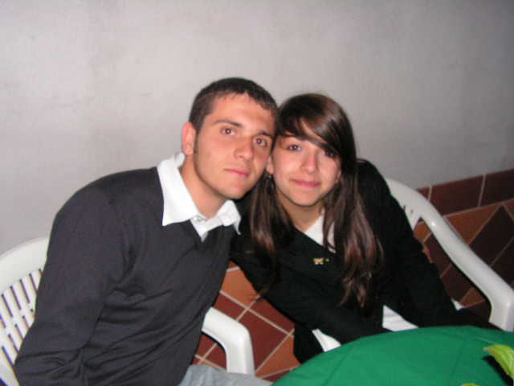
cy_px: 193
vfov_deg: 39.7
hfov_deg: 51.4
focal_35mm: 36
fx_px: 535
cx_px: 257
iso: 200
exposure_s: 1/40
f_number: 3.2
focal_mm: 6
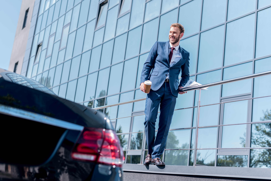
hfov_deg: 39.6
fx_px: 376
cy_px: 90
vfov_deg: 27.0
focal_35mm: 50
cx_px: 136
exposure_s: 1/800
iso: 100
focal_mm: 50
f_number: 2.8
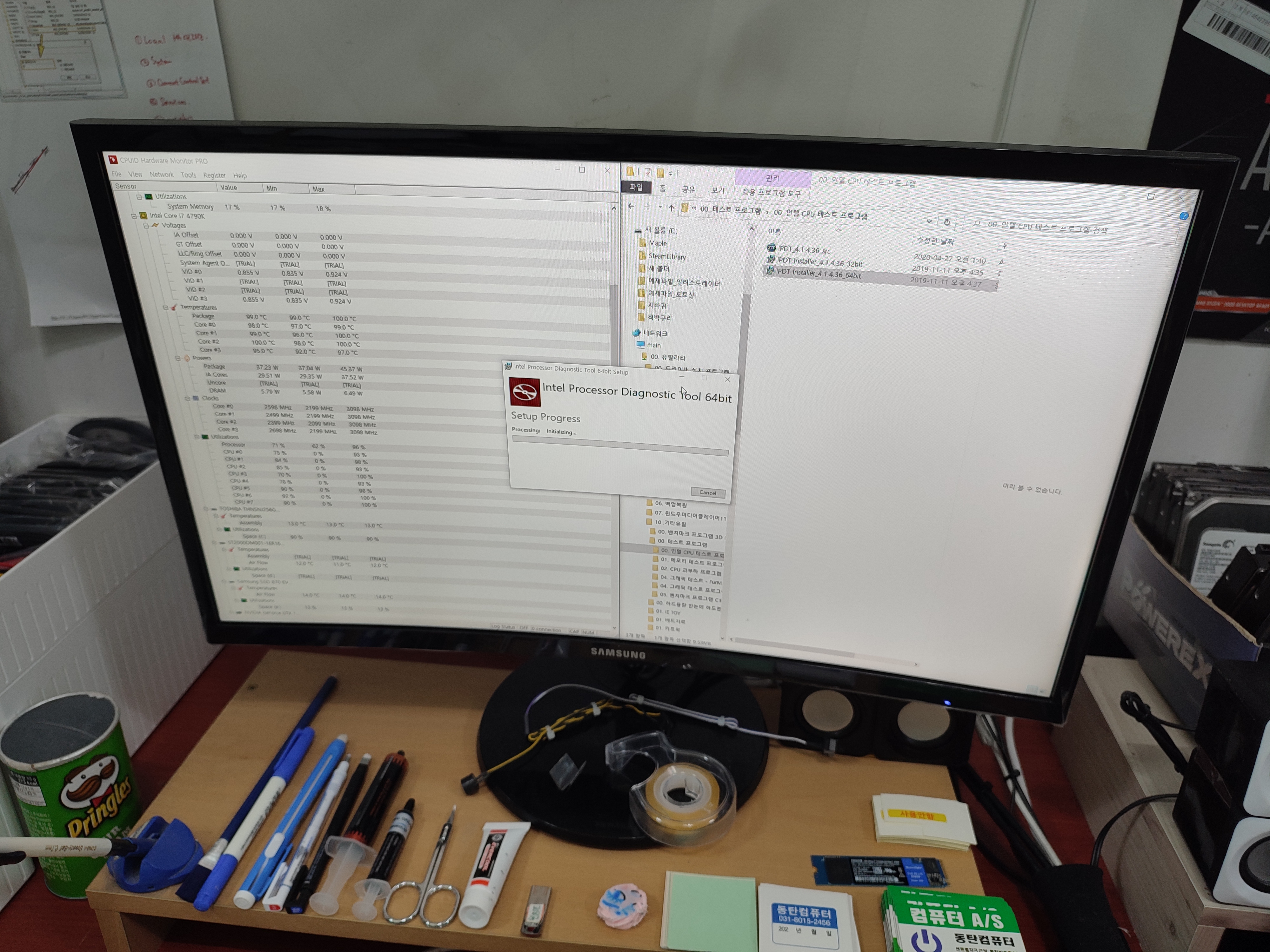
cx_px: 635
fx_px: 881
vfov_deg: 56.8
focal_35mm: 24
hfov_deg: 71.6
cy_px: 476
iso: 232
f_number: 1.89
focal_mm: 5.89
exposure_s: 1/60
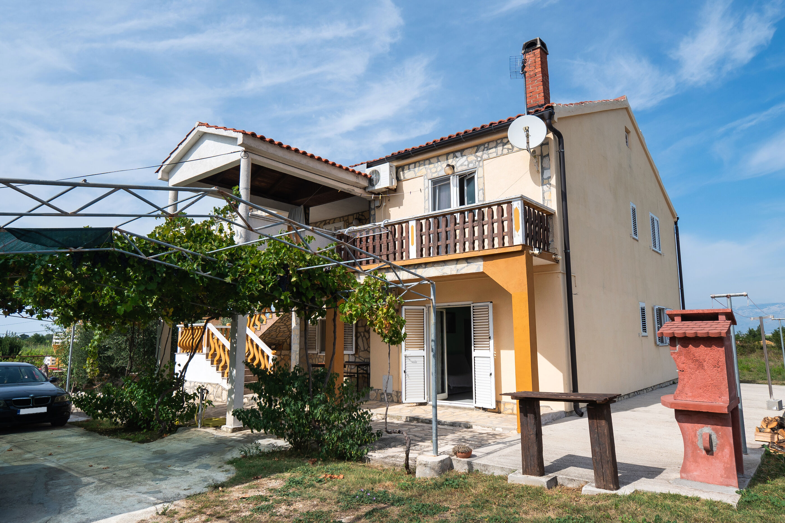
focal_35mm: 21
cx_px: 392
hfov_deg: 81.2
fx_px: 458
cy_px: 262
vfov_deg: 59.5
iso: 160
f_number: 8
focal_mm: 14
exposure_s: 1/640
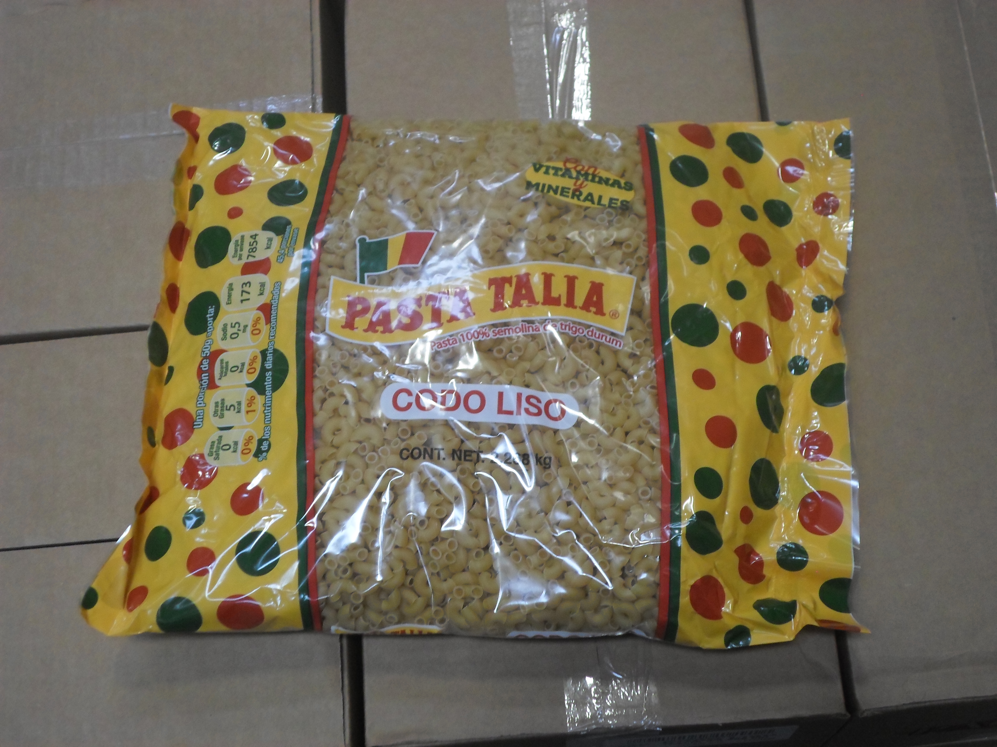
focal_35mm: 54
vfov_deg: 27.0
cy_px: 374
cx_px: 498
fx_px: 1555
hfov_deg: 35.5
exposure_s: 1/45
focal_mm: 9.7
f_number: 3.6
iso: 240
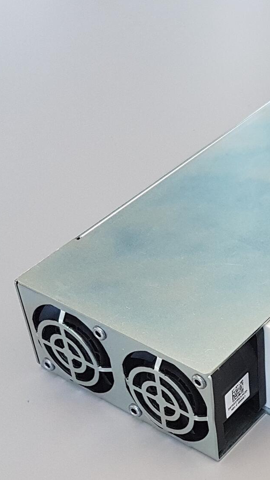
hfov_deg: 28.2
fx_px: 484
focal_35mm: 38
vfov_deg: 52.8
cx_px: 303
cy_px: 239
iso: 125
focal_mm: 4.2
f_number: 1.7
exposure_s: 1/50
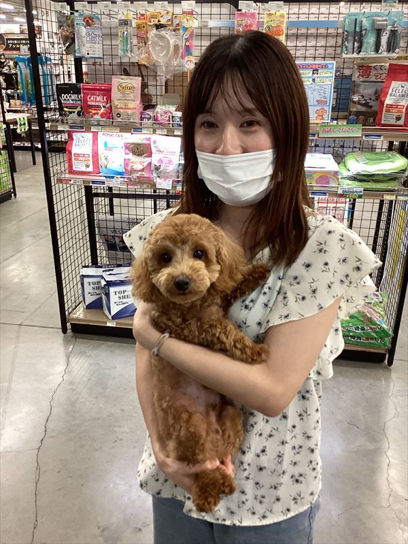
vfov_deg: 58.4
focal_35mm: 31
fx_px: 487
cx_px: 204
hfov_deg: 45.4
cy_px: 272
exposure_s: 1/50
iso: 100
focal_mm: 3.3
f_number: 2.4
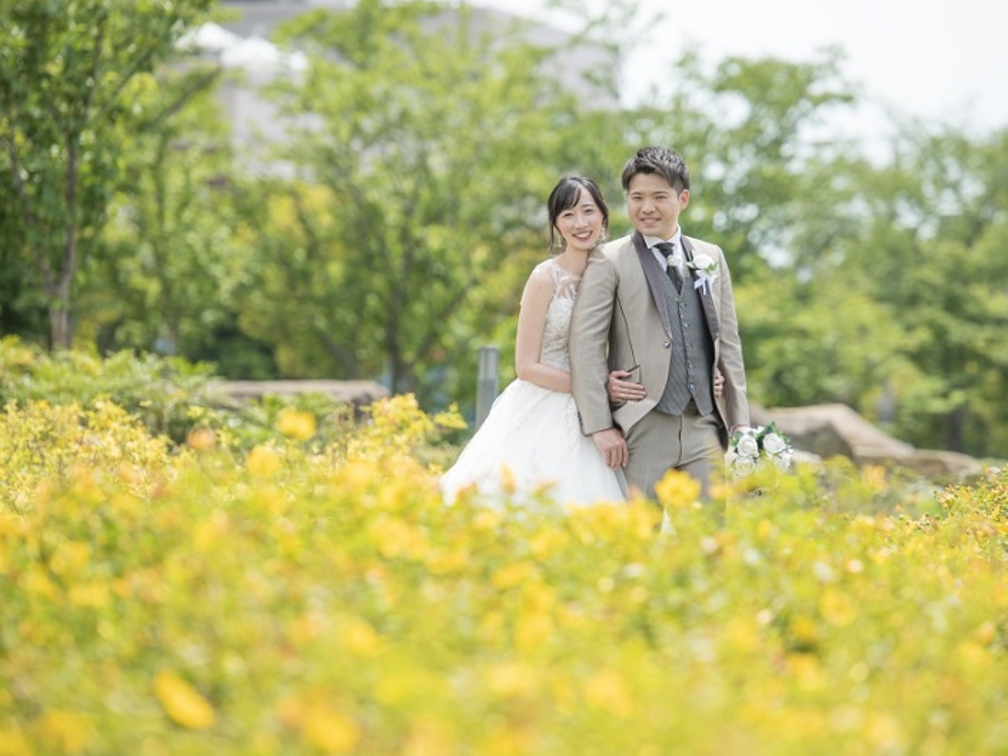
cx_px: 565
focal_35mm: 180
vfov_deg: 8.3
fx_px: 5242
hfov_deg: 11.0
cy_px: 379
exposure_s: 1/1000
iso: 200
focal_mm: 165
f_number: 3.5
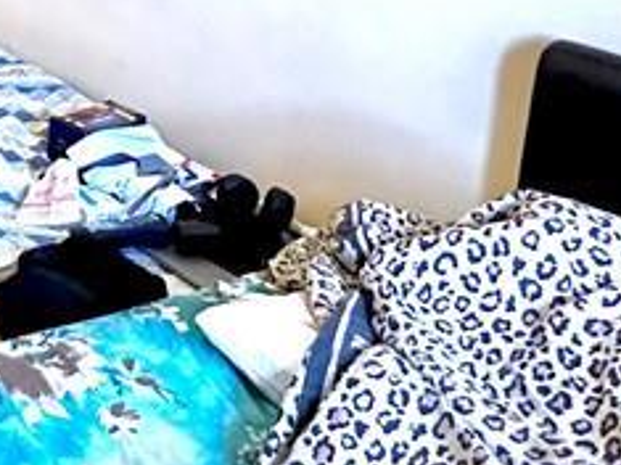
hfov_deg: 27.4
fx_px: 1094
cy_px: -159
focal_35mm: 61
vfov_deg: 21.4
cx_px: -145
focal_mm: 2.22
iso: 640
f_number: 2.2
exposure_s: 1/60
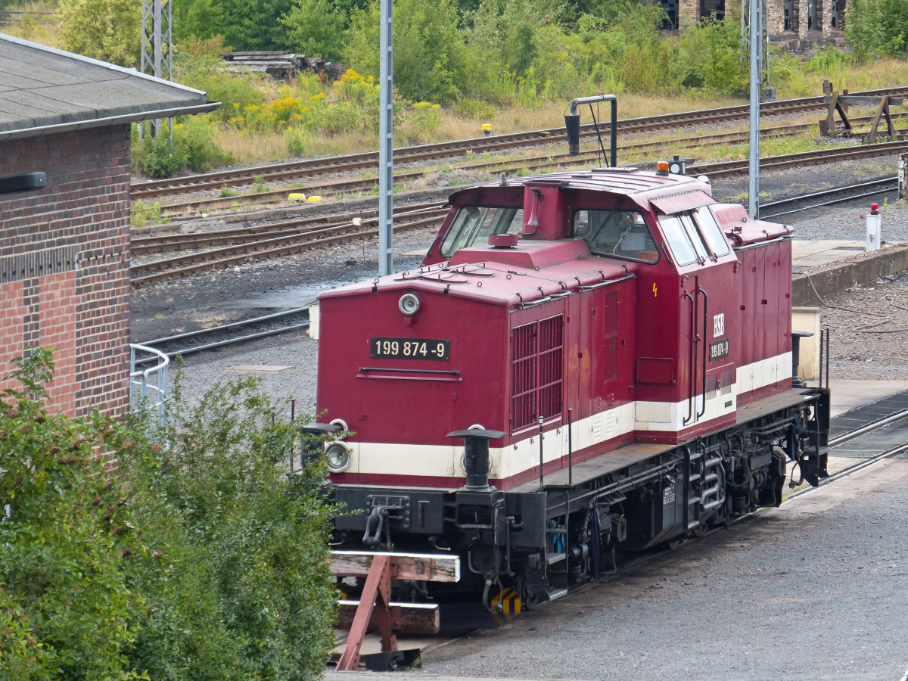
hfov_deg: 9.2
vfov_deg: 6.9
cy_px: 340
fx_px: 5613
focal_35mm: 214
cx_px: 454
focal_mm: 38.6
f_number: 4
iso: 100
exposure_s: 1/200
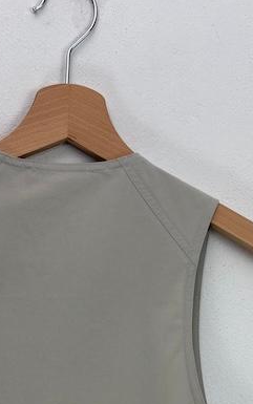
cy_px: 495
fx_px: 771
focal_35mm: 70
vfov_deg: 26.0
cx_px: 67
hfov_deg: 18.5
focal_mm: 5.96
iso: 32
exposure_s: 1/122
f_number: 1.6
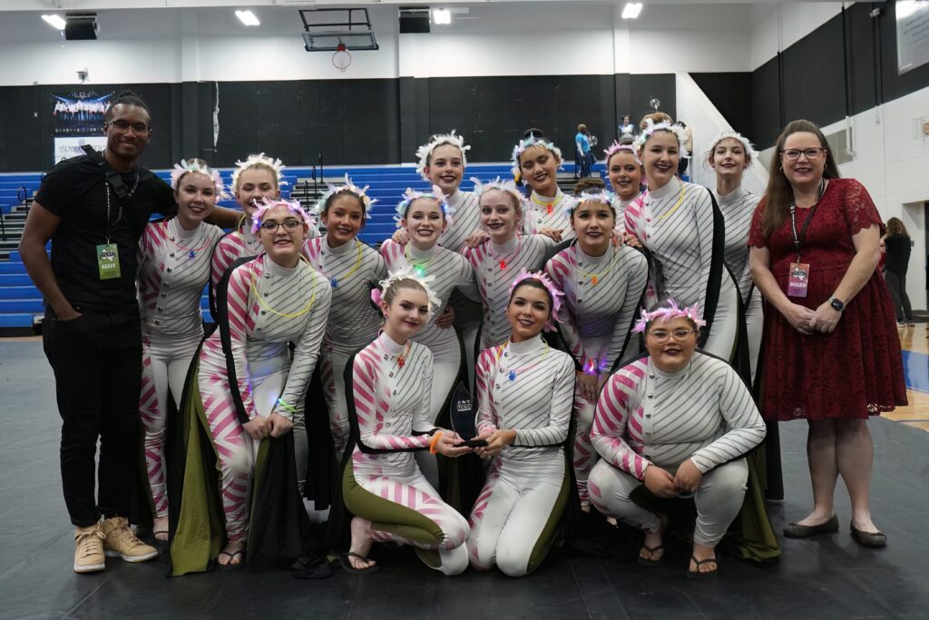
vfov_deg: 42.3
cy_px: 310
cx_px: 464
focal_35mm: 31
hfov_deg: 60.3
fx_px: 800
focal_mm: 31
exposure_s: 1/250
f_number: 5.6
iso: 6400
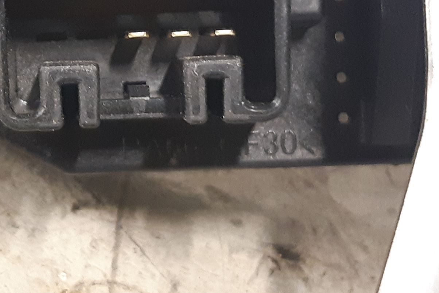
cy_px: 53
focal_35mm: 46
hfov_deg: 41.5
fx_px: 561
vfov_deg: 28.5
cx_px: 111
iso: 400
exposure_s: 1/25
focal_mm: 3.93
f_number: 1.7
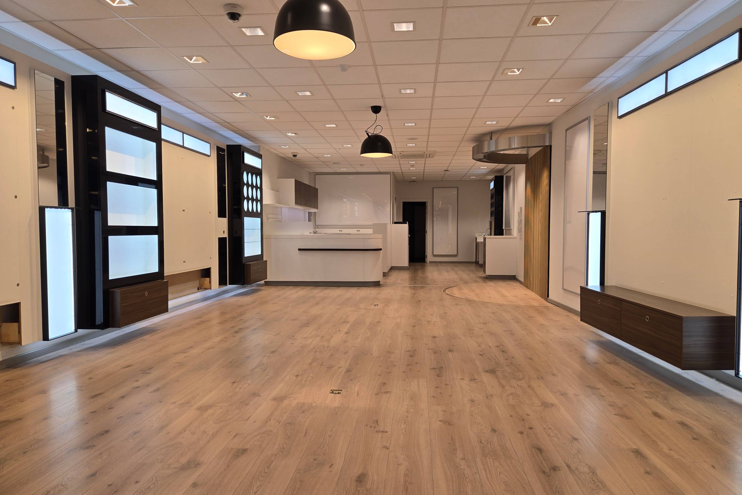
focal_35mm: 24
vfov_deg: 53.1
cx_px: 371
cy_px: 257
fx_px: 495
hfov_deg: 73.7
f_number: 1.8
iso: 25
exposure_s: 1/100
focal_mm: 5.4
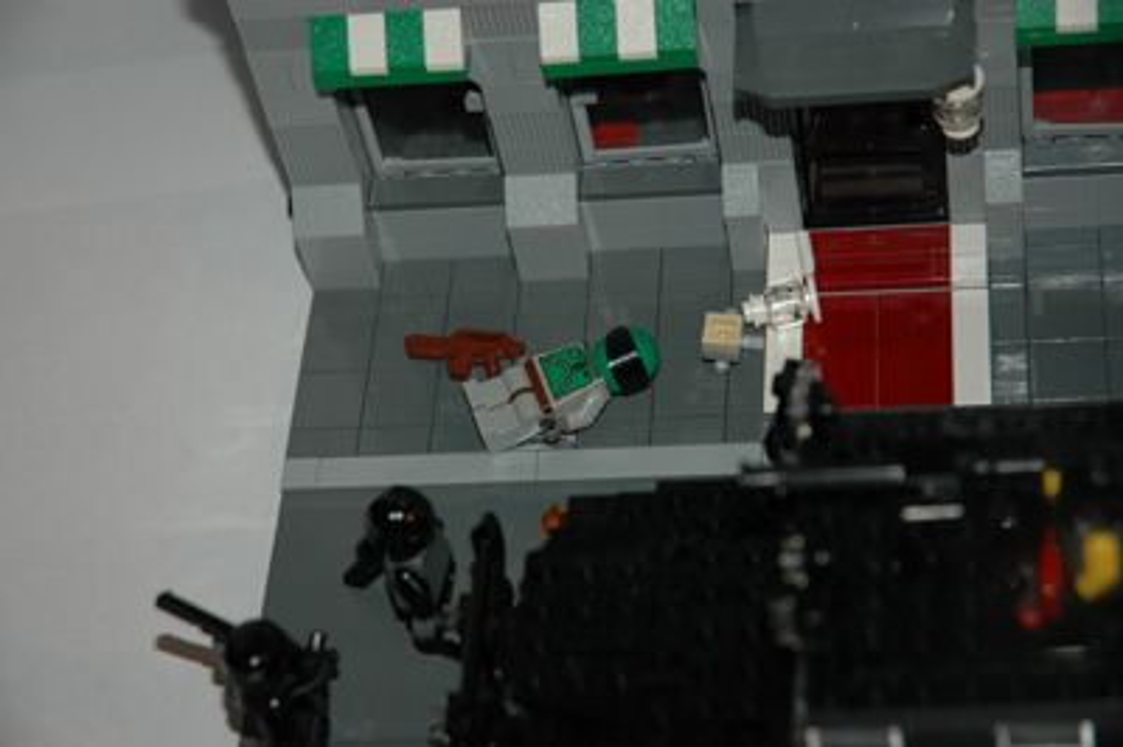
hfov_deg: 19.5
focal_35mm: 105
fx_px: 3273
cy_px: 374
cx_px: 562
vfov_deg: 13.0
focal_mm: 70
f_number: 4.5
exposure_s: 1/60
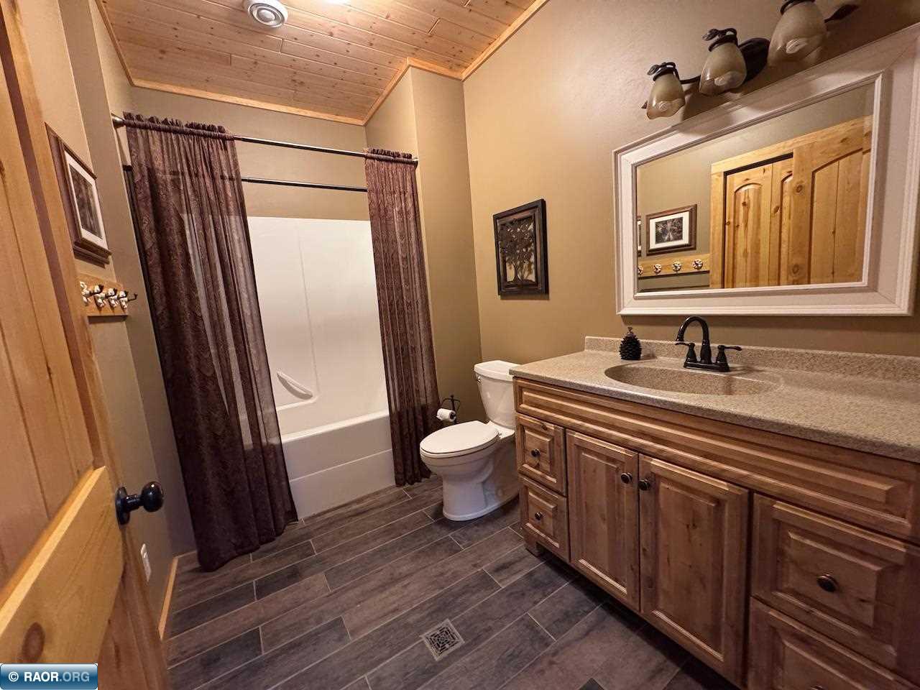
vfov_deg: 85.7
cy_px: 345
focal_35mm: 14
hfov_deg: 102.1
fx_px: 372
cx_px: 460
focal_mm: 2.22
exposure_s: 1/60
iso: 800
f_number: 2.2
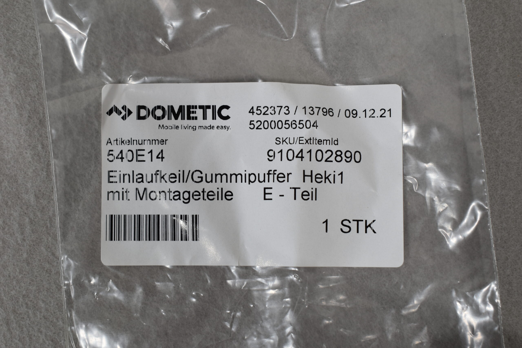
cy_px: 174
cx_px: 261
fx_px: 739
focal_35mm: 51
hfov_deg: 38.9
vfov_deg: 26.5
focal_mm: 34
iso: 250
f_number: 8
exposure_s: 1/60
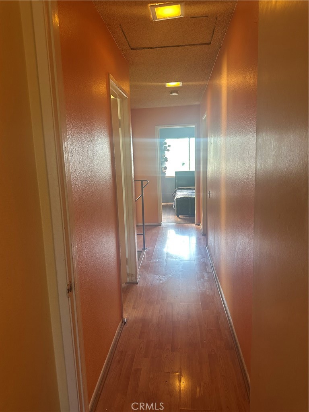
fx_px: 286
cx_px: 154
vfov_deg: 71.6
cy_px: 206
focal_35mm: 24
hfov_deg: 56.8
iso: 200
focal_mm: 6.86
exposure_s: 1/120
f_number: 1.78
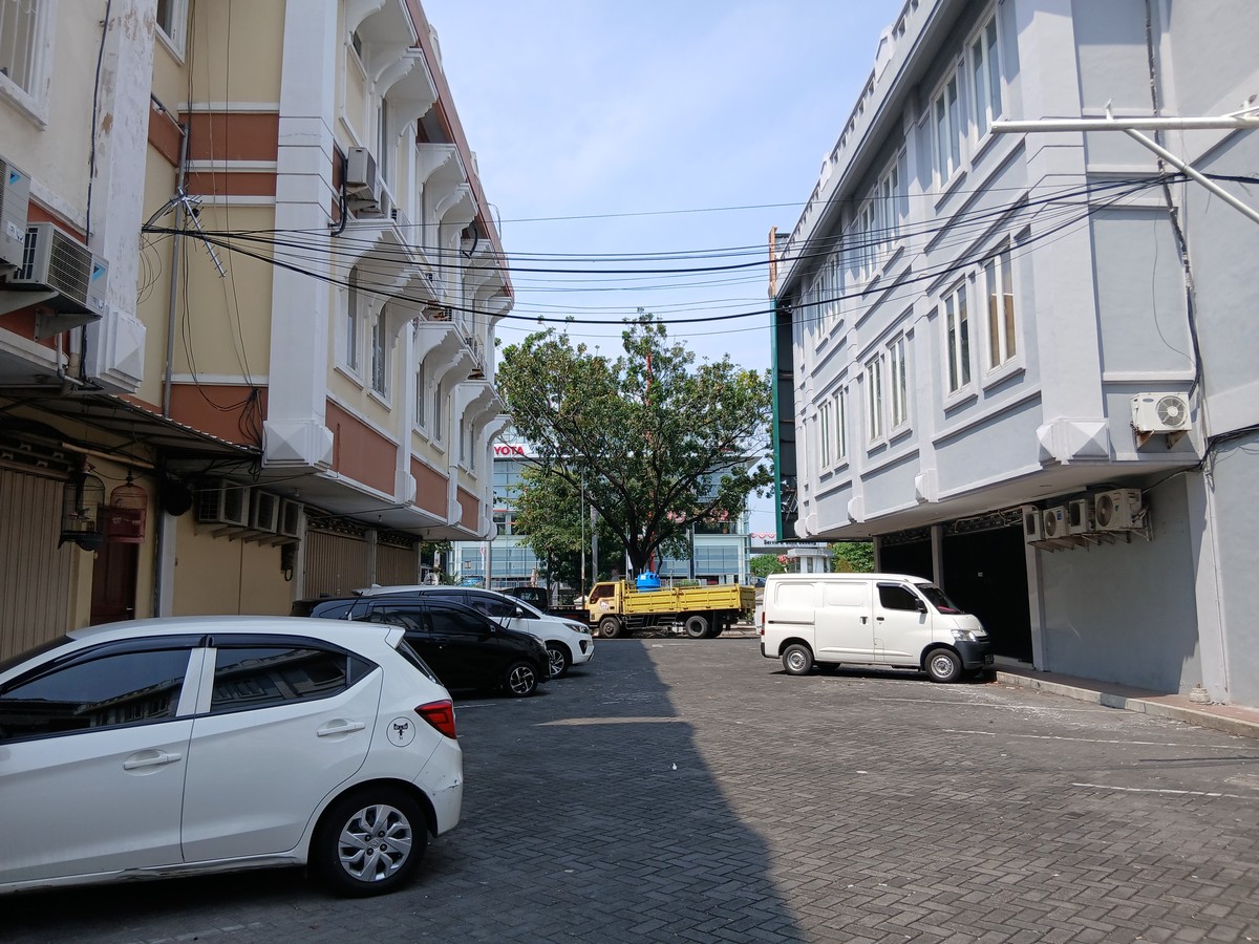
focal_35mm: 26
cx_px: 630
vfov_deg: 53.1
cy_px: 472
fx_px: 946
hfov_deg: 67.3
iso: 20
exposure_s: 1/395
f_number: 1.8
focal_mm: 3.98
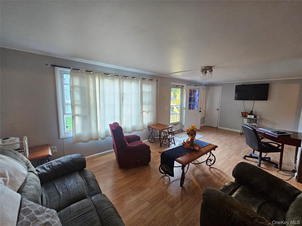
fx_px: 113
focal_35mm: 13
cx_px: 151
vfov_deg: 89.9
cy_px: 113
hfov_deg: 106.2
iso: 400
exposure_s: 1/60
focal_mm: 2.2
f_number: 2.2
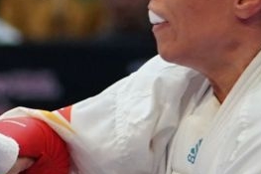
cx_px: -207
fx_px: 6296
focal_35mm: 869
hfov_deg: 2.4
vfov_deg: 1.6
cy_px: 351
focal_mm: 85
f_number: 2.8
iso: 1250
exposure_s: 1/1000
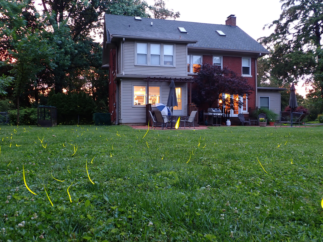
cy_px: 121
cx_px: 162
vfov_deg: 46.8
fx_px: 280
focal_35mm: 30
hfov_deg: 60.0
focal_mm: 5.4
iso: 100
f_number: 3.2
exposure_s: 1
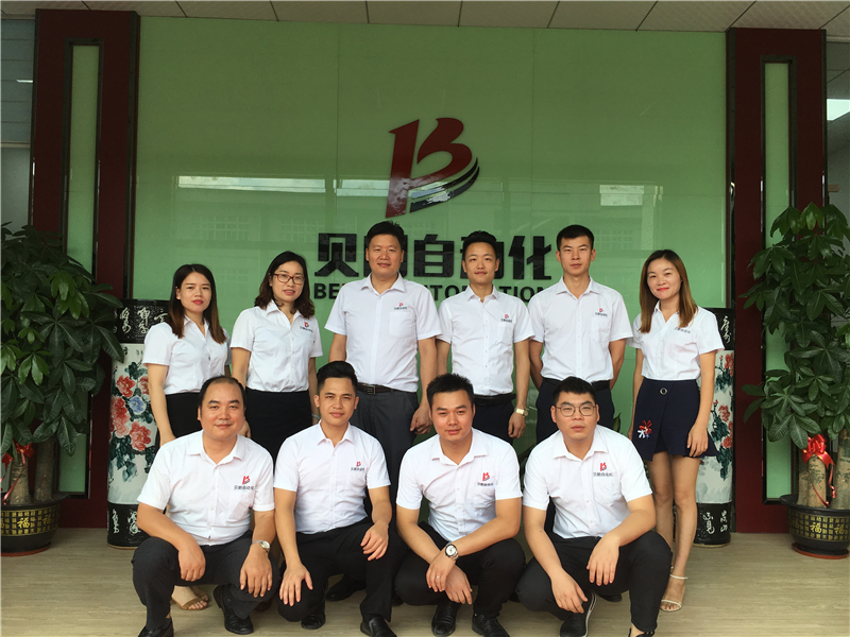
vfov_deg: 48.2
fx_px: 712
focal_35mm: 29
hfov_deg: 61.7
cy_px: 318
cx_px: 425
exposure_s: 1/298
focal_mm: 4.15
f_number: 2.2
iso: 25
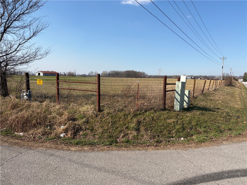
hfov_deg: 67.3
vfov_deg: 53.1
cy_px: 92
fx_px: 186
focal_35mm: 26
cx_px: 124
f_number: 1.6
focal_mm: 5.96
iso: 64
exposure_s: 1/4950
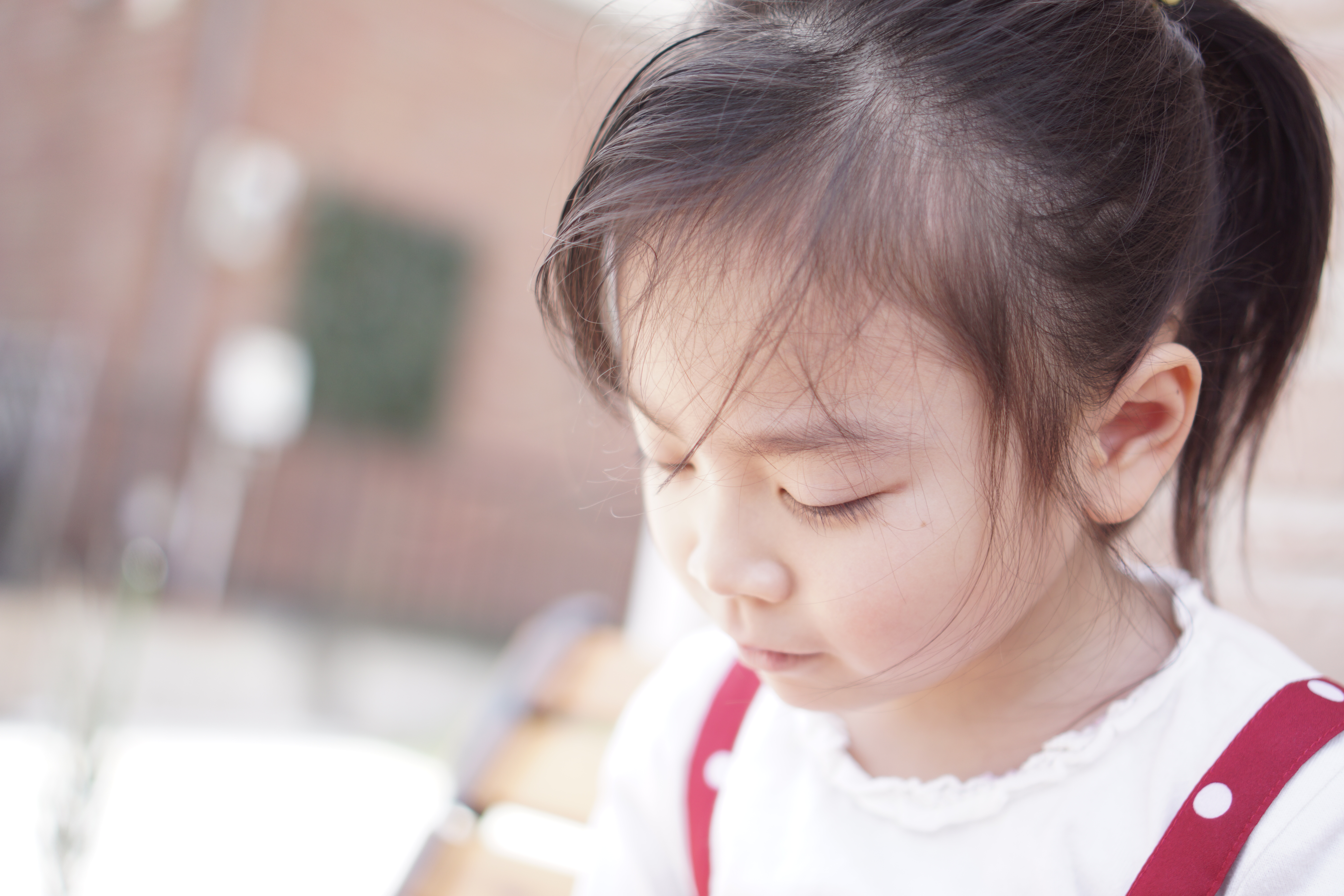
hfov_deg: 38.2
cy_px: 448
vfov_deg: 26.0
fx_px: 1941
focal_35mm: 52
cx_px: 672
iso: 100
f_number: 1.8
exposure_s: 1/400
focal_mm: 35
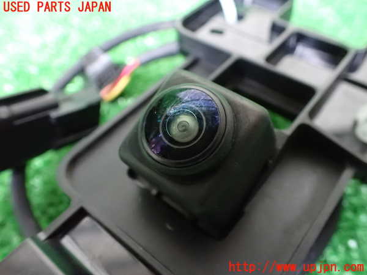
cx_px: 184
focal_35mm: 30
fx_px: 318
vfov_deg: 46.8
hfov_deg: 60.0
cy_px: 138
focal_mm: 5.4
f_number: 2.3
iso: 1600
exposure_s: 1/25
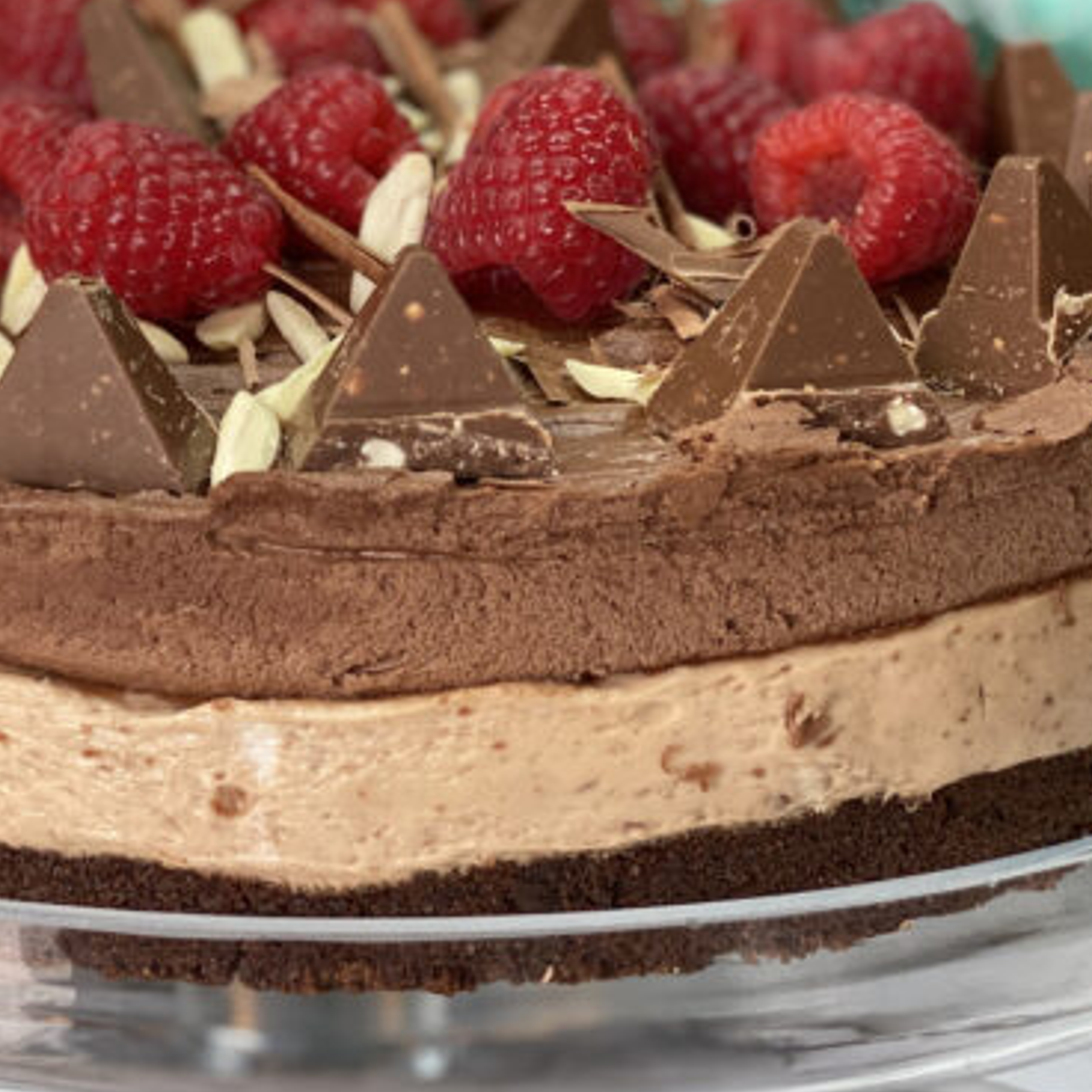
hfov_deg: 17.7
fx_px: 3426
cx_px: 21
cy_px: 389
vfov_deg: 18.1
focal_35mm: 96
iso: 125
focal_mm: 6
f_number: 2
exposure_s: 1/100
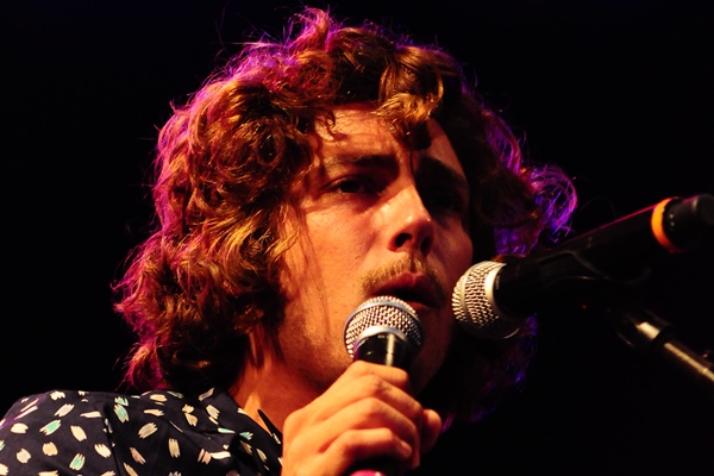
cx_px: 357
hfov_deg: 6.9
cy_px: 238
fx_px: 5950
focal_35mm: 300
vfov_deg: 4.6
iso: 2000
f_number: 3.5
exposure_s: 1/100
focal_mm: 200
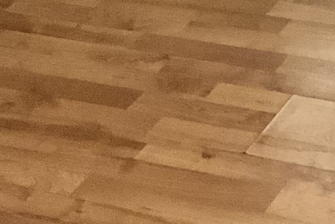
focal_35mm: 144
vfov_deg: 9.1
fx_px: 1340
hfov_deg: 13.9
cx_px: 388
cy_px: -195
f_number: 1.8
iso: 500
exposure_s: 1/20
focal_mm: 3
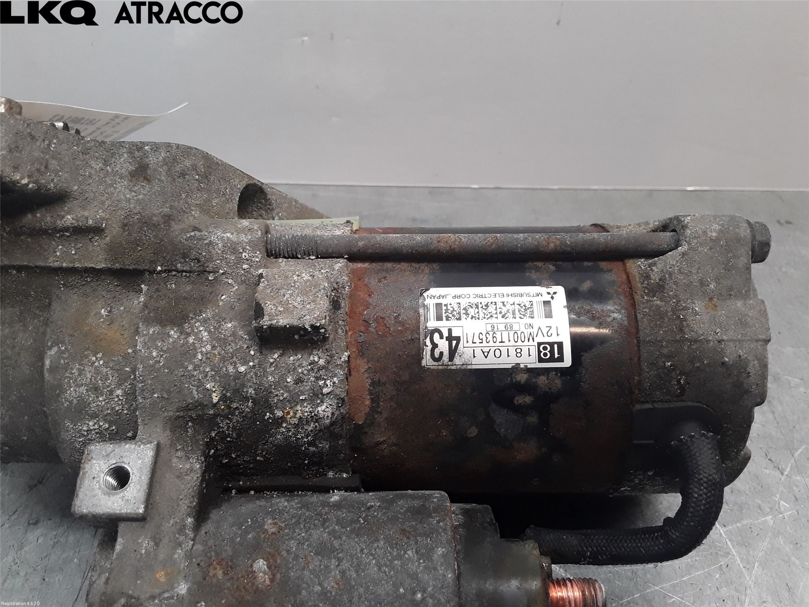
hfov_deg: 63.4
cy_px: 304
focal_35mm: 28
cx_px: 404
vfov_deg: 49.7
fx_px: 654
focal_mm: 2.91
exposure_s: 1/100
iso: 64
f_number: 1.9
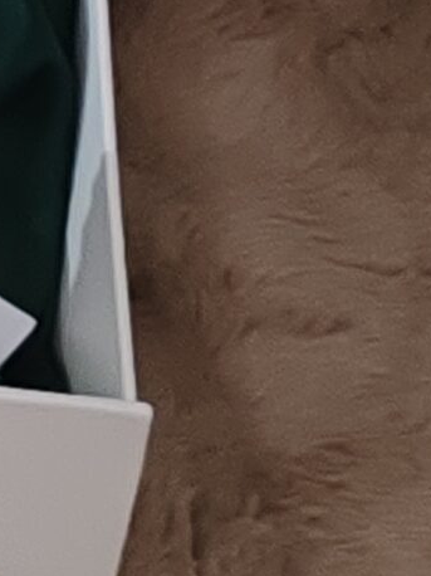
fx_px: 5018
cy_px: -406
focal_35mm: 302
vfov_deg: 6.4
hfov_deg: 4.8
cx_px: -539
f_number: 1.9
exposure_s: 1/100
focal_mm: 6.12
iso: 1600
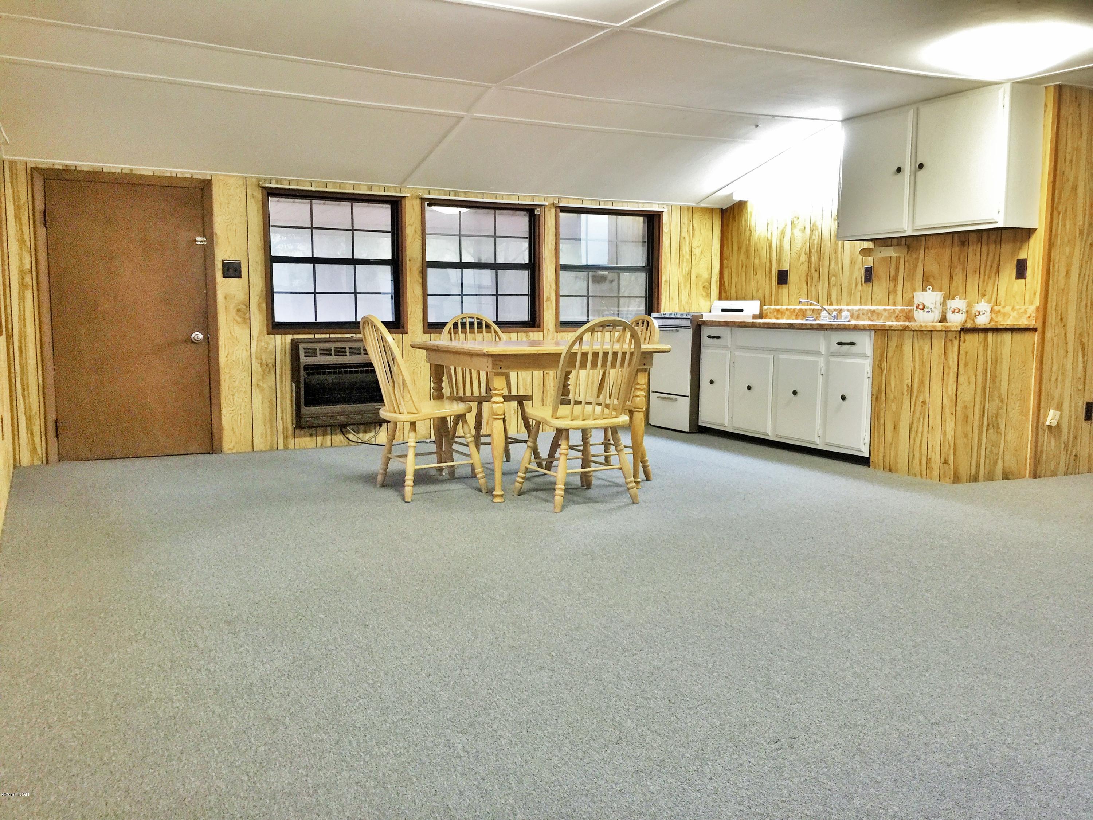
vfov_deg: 48.2
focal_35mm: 29
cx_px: 546
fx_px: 916
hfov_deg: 61.7
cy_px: 410
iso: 100
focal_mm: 4.15
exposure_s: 1/15
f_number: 2.2
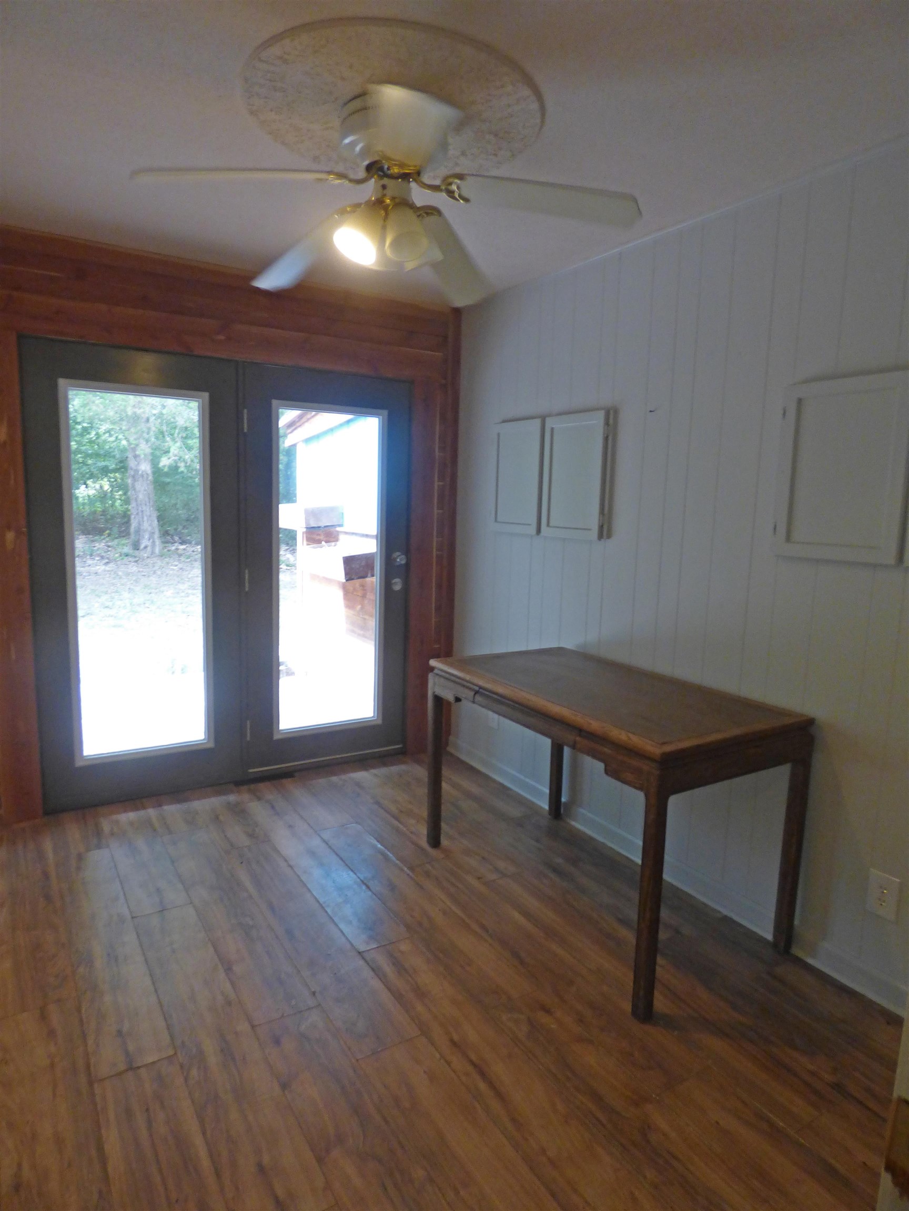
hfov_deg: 66.0
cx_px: 454
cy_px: 606
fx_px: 700
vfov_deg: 81.7
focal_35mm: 20
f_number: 2.8
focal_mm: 3.58
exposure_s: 1/60
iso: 320
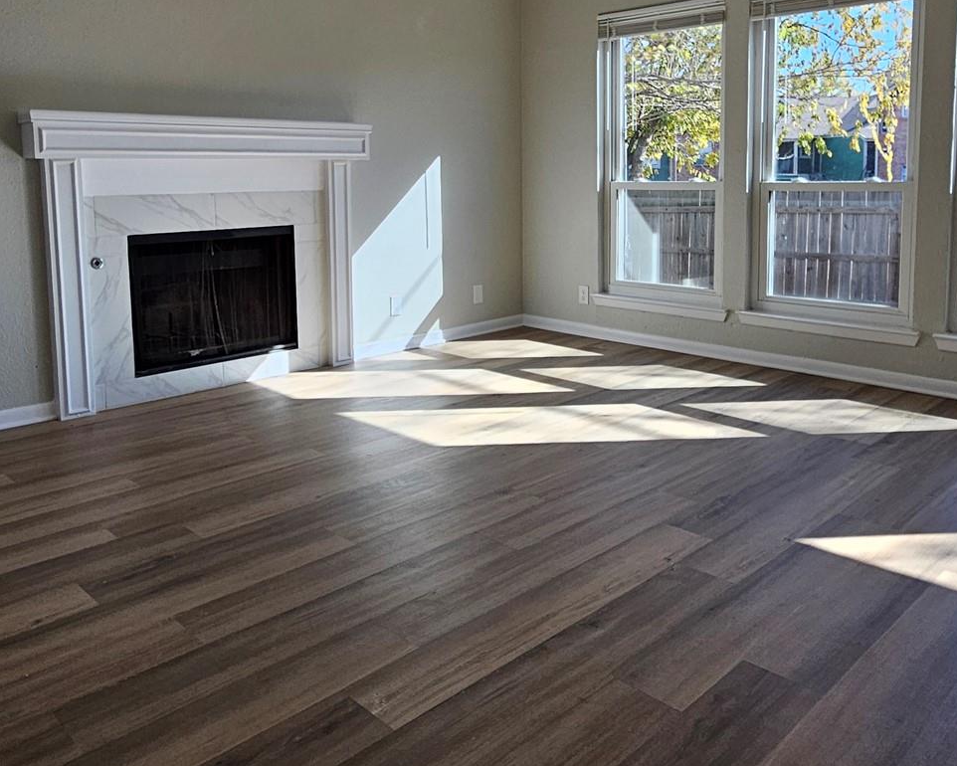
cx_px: 477
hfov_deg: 64.1
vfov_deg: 52.1
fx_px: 765
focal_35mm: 27
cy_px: 250
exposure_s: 1/359
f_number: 2.2
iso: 80
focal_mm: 2.2
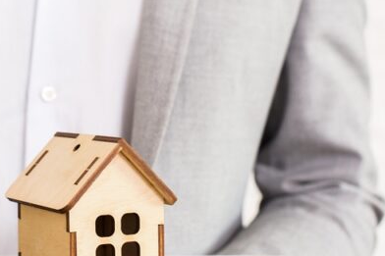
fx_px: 1048
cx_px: 64
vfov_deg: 13.9
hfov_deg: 20.5
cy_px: 107
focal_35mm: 98
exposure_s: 1/160
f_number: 5
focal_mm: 50
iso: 320
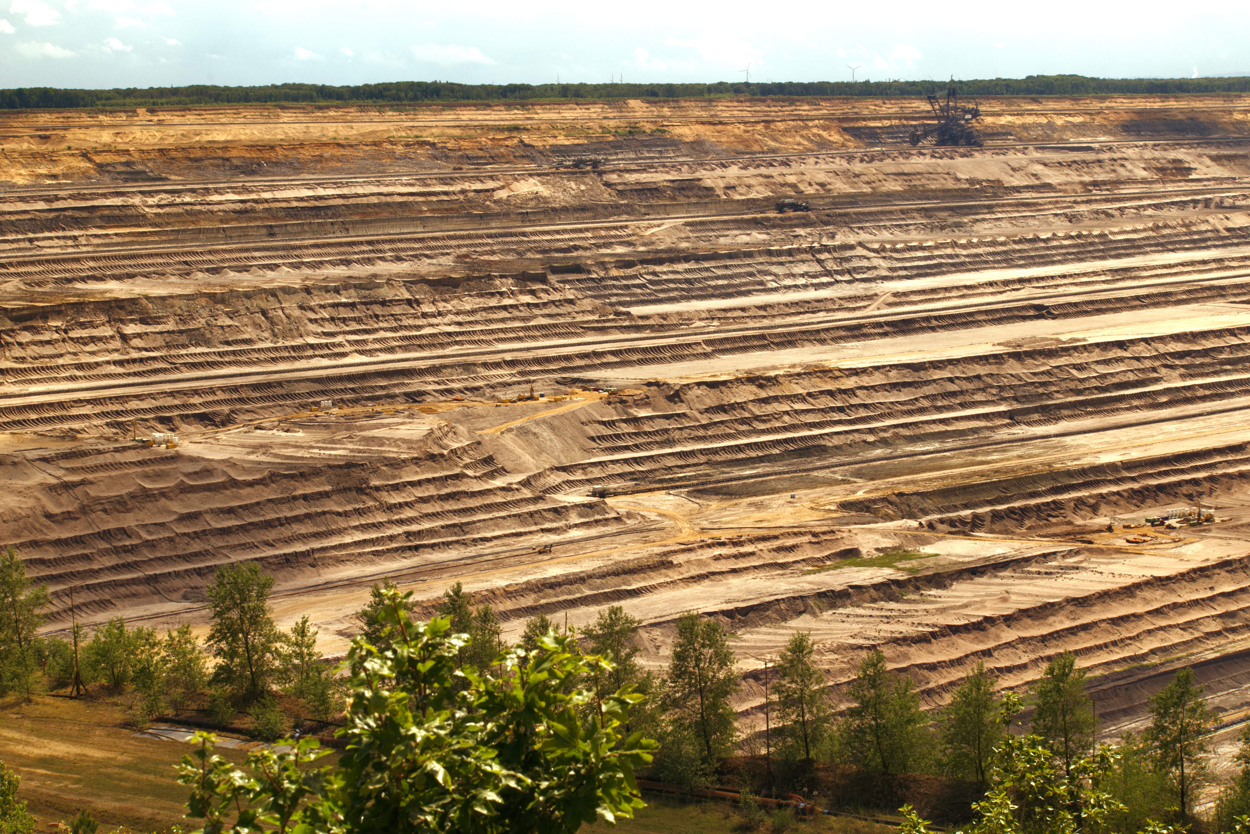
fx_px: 2430
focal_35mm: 70
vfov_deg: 19.5
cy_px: 417
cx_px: 625
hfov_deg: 28.8
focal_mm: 70
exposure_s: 1/400
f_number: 22
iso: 1000
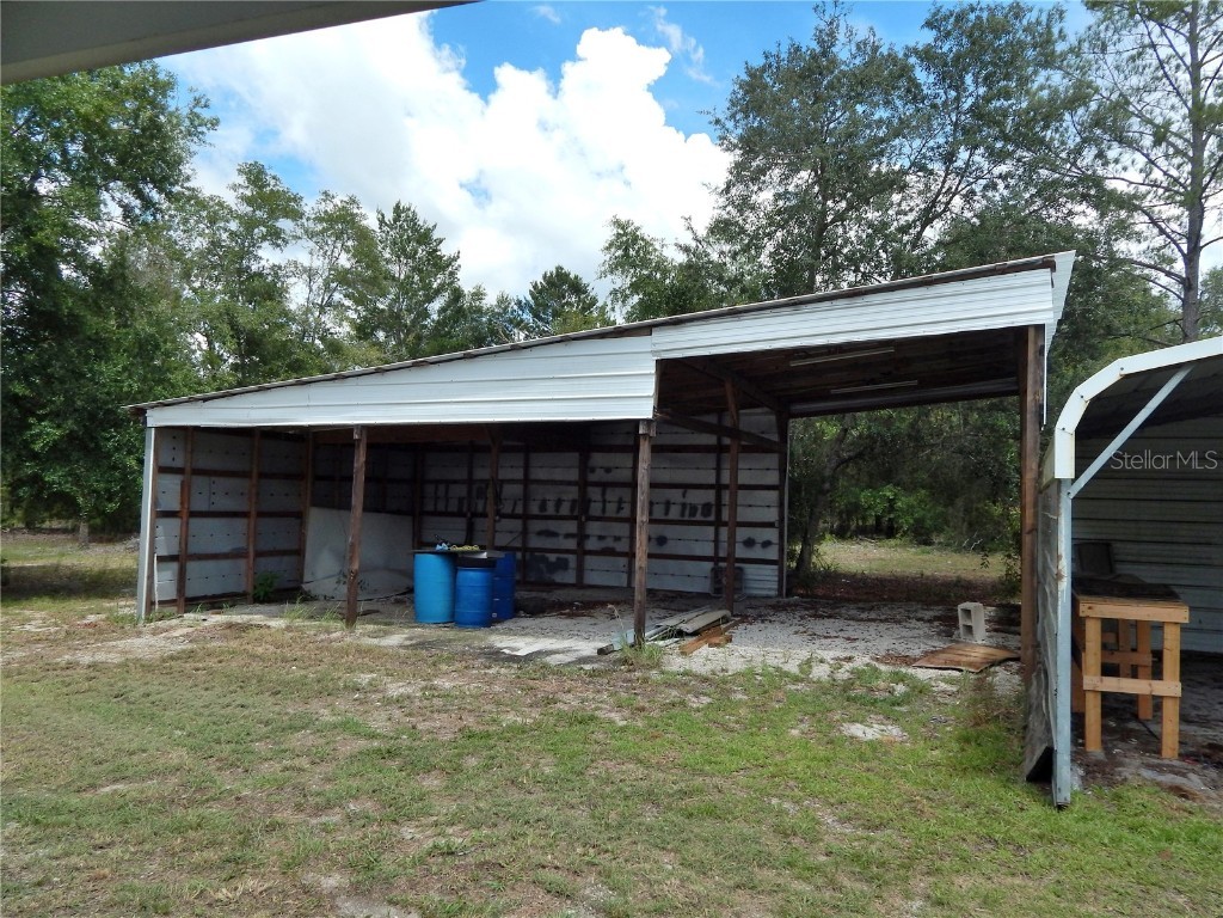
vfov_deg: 54.9
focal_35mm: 25
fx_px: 883
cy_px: 459
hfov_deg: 69.4
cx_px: 612
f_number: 6.1
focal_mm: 4.5
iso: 125
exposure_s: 1/400
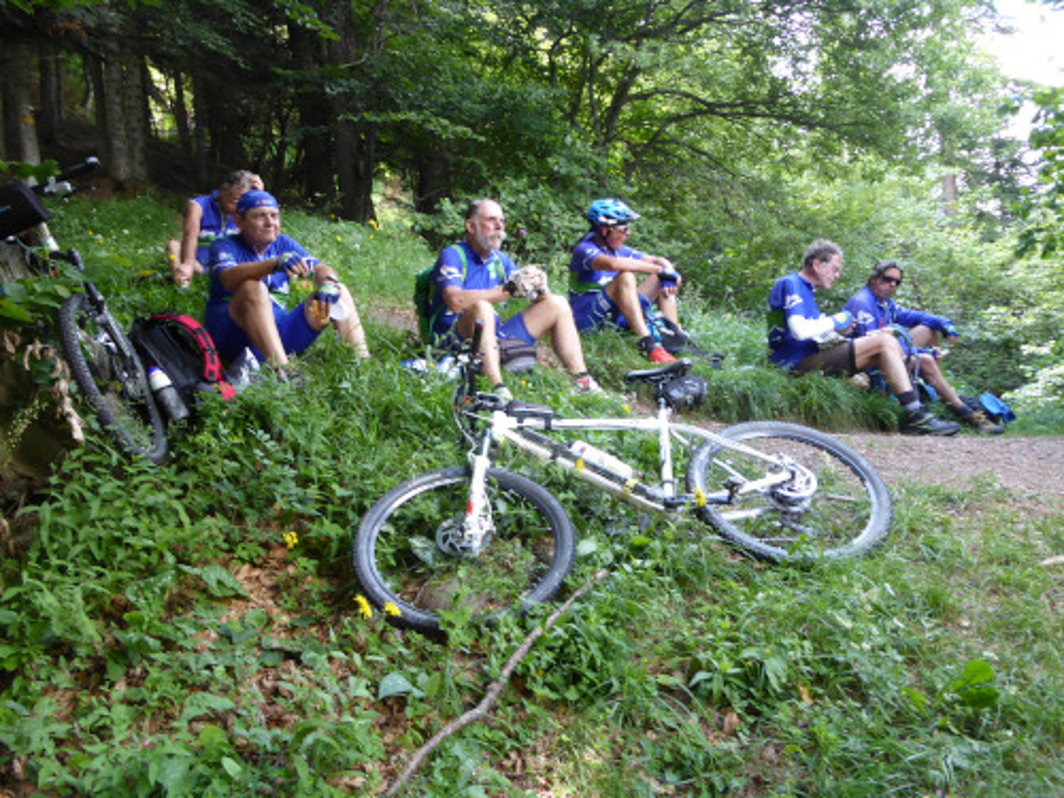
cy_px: 399
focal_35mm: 31
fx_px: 953
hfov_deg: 58.4
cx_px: 532
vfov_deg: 45.4
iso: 250
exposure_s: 1/60
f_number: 3.6
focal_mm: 5.4
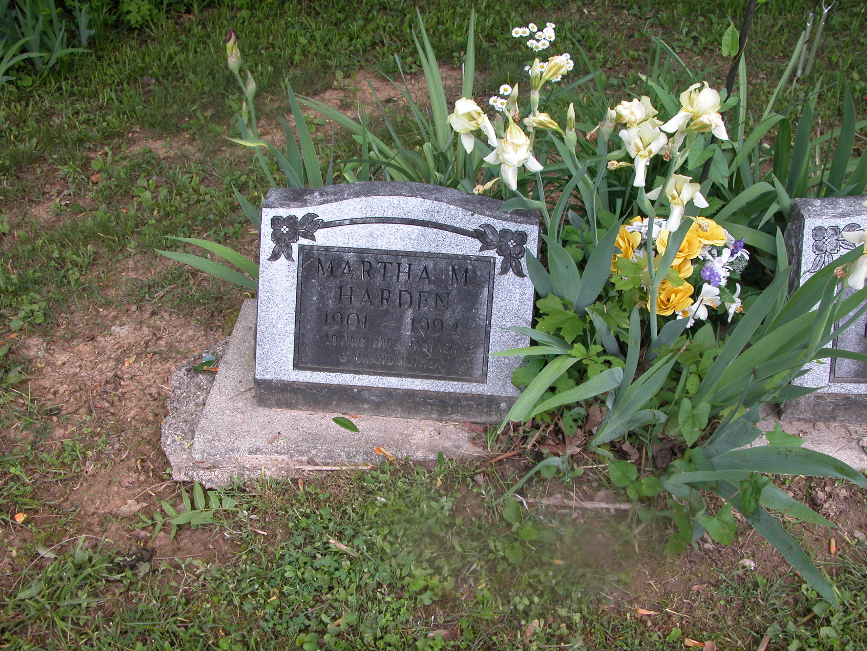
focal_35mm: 35
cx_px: 434
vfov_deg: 40.7
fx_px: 877
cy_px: 326
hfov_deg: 52.6
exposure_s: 1/87.2
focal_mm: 8.9
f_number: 4
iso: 100
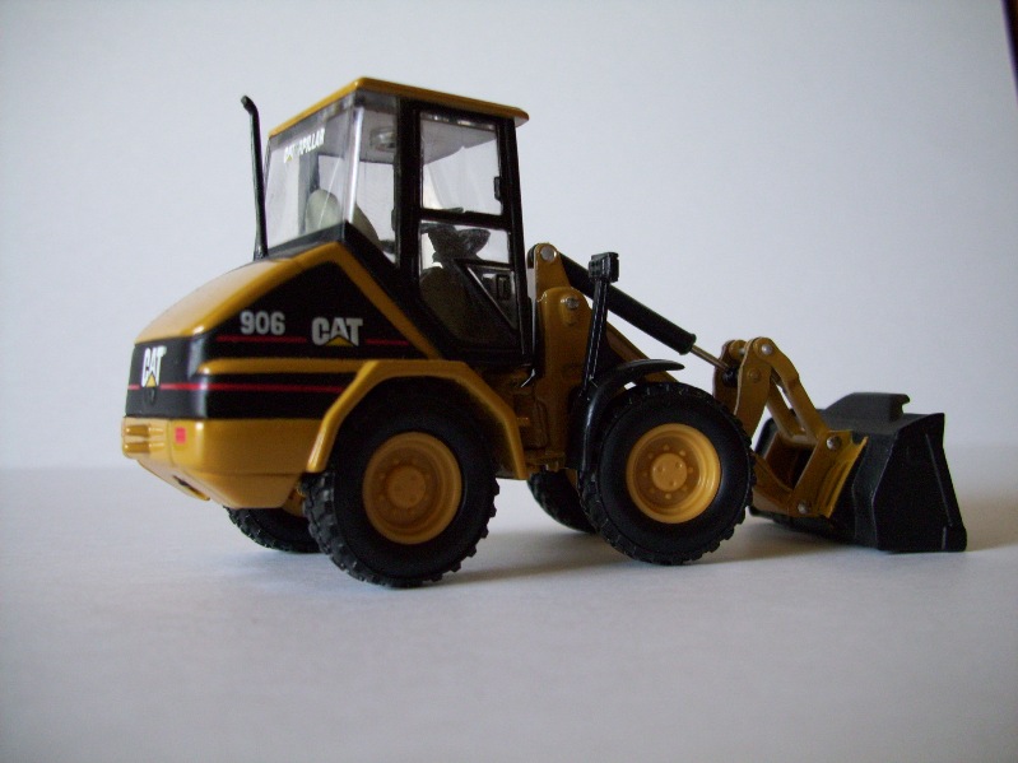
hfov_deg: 54.0
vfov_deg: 41.8
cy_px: 382
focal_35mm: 34
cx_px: 509
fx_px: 1000
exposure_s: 1/15
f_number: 2.9
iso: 160
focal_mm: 5.7
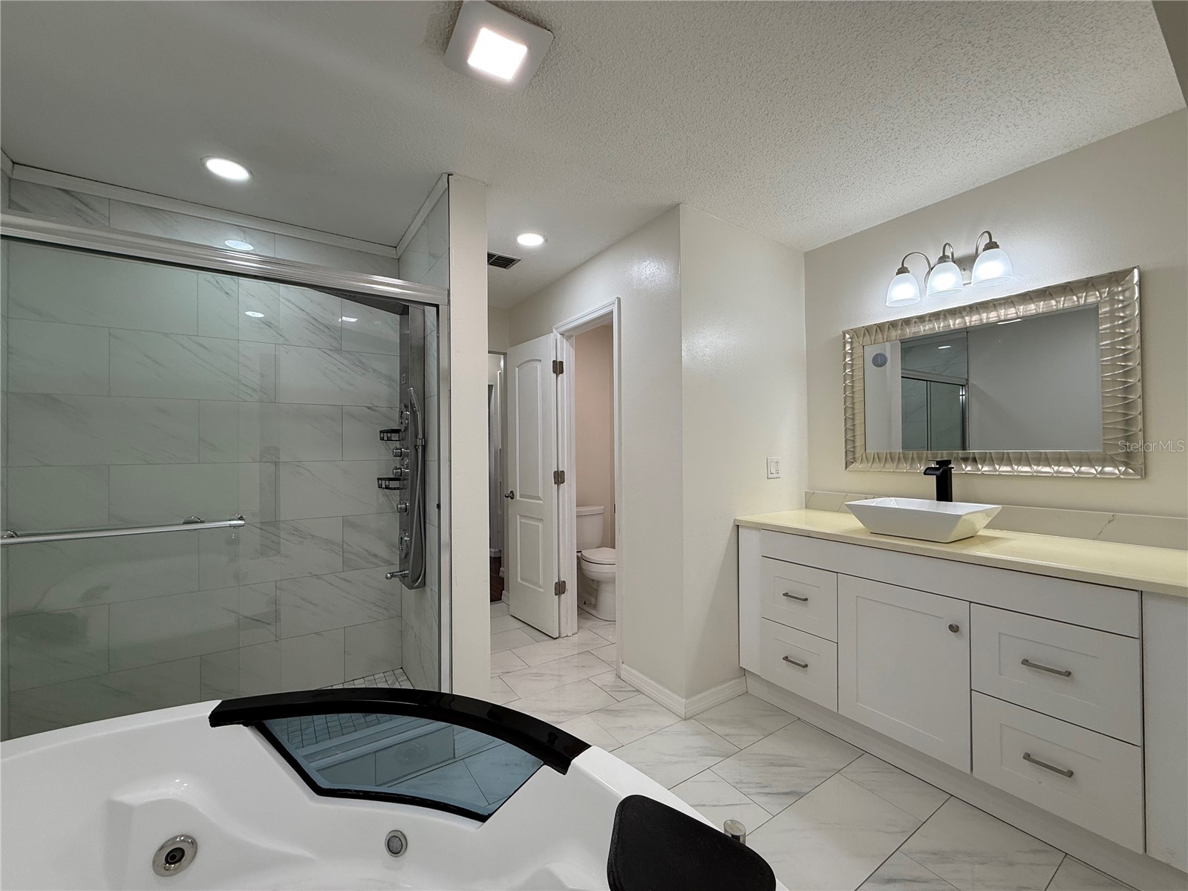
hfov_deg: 102.1
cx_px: 594
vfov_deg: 85.7
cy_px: 446
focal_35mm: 14
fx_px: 480
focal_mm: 2.22
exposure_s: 1/120
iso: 64
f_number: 2.2
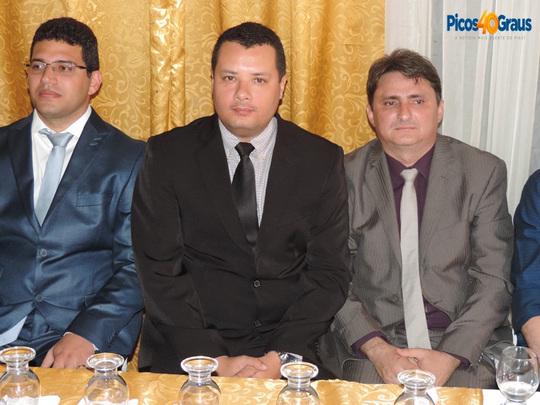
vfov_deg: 21.0
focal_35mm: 70
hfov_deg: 27.8
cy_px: 202
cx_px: 270
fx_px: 1092
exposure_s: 1/50
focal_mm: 12.4
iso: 250
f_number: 3.9
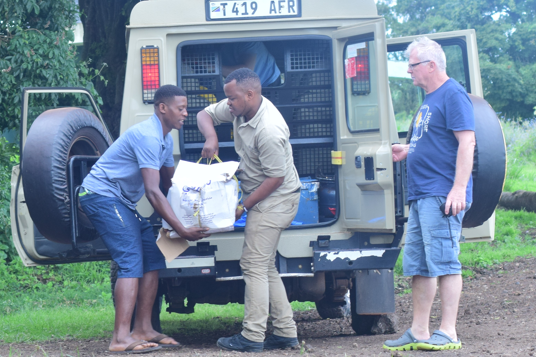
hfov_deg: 10.0
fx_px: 3052
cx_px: 316
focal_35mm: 205
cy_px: 159
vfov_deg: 6.7
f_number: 4
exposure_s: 1/125
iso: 200
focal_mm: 70
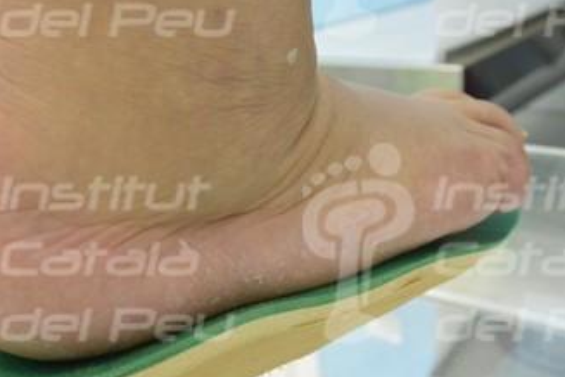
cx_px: 256
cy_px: 231
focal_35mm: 52
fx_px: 816
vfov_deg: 25.9
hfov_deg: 38.2
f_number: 4
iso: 800
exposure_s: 1/60
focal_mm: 14
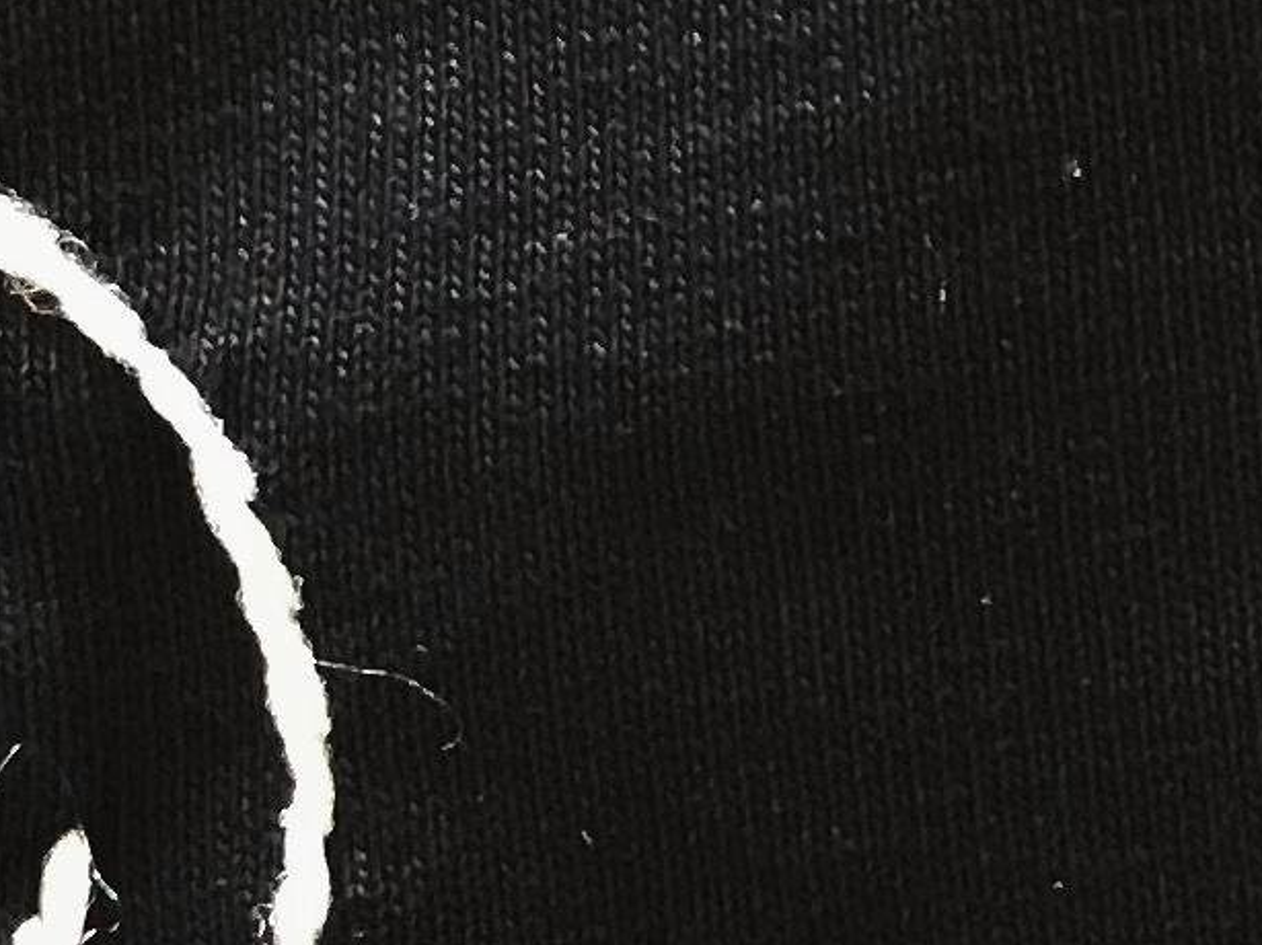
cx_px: 1667
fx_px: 6705
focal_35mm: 184
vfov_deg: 8.1
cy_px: 715
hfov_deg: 10.5
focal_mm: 3.99
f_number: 1.8
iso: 80
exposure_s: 1/17
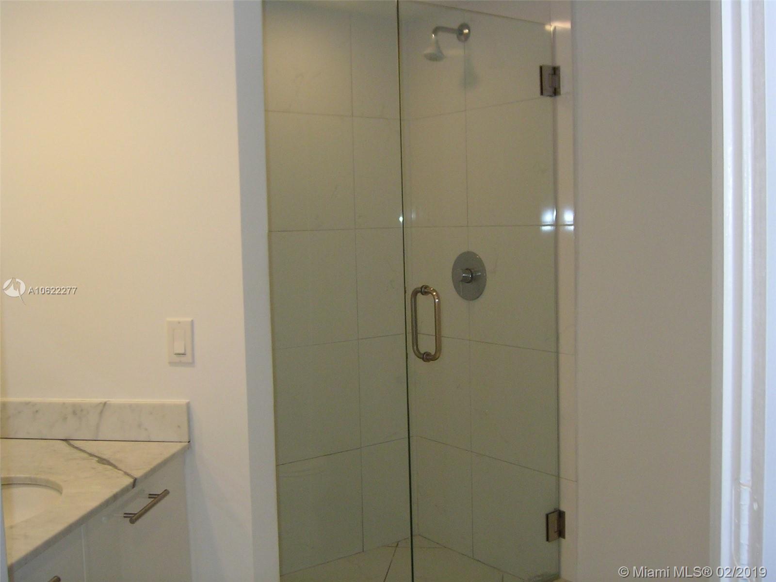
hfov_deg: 51.4
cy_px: 291
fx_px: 807
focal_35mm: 36
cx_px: 388
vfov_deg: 39.7
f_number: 2.8
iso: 100
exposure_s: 1/30
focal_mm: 5.6
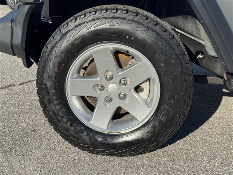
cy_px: 88
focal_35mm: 48
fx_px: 323
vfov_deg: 30.3
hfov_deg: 39.7
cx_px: 116
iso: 64
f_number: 1.78
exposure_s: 1/4049
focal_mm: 6.76
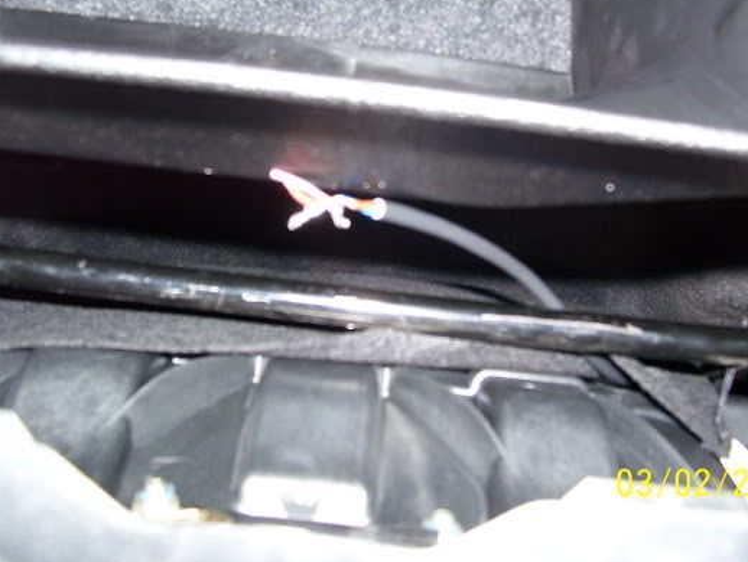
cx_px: 380
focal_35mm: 42
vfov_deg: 34.2
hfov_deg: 44.8
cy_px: 221
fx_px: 908
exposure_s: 1/60
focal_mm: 5.6
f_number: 2.7
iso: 125
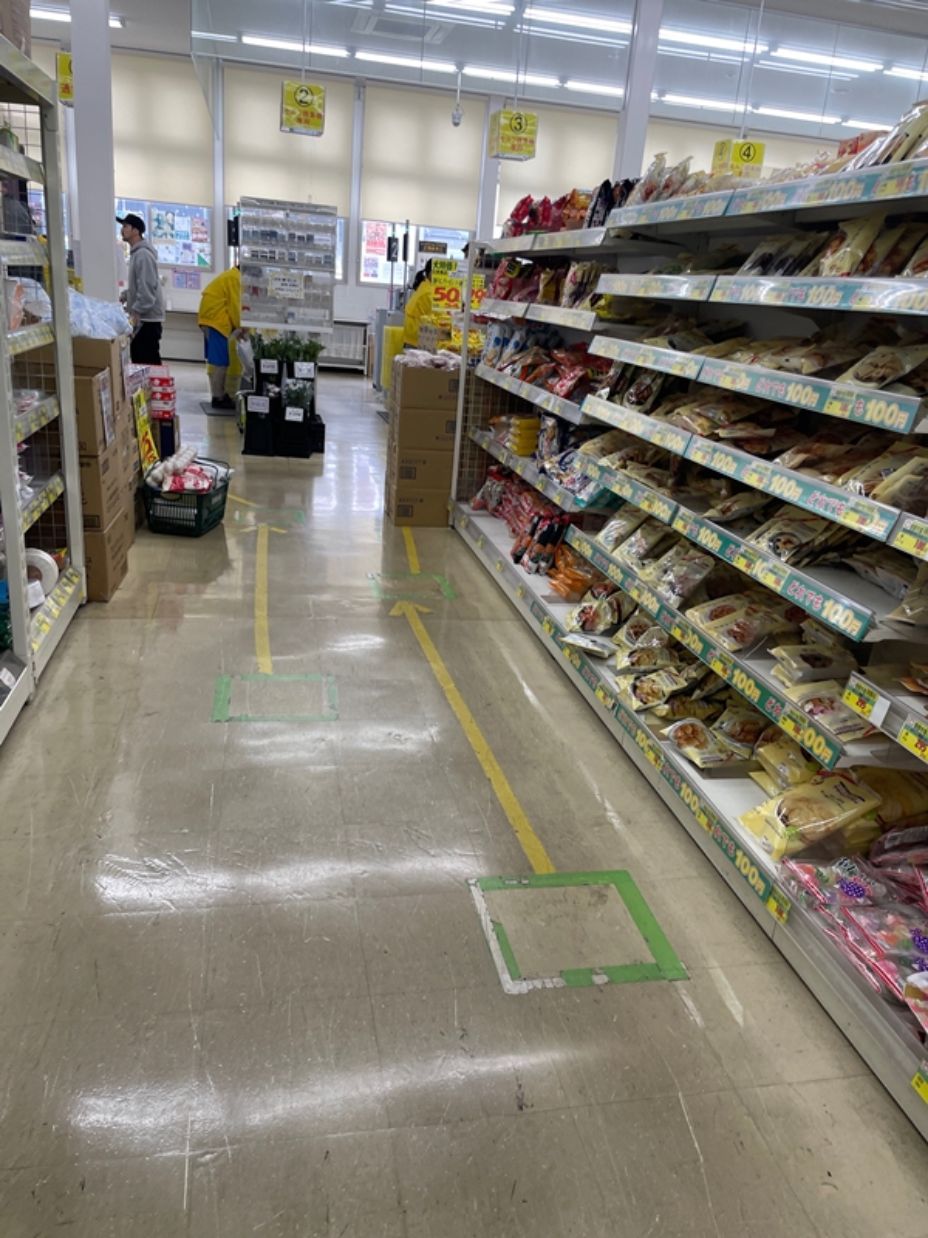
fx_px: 929
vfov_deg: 67.3
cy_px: 619
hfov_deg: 53.1
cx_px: 464
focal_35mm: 26
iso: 50
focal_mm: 4.2
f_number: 1.6
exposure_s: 1/120
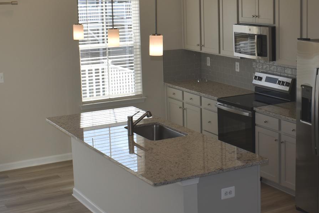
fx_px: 611
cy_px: 72
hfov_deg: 28.6
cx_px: 257
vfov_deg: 19.7
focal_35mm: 69
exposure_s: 1/200
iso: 100
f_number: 6.3
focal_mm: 20
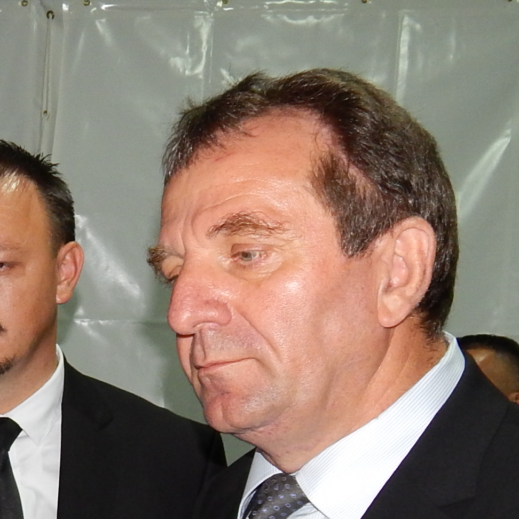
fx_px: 1561
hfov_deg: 17.1
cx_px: -254
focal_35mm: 92
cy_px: 567
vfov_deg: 18.2
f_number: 3.2
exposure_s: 1/30
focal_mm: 5.6
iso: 200
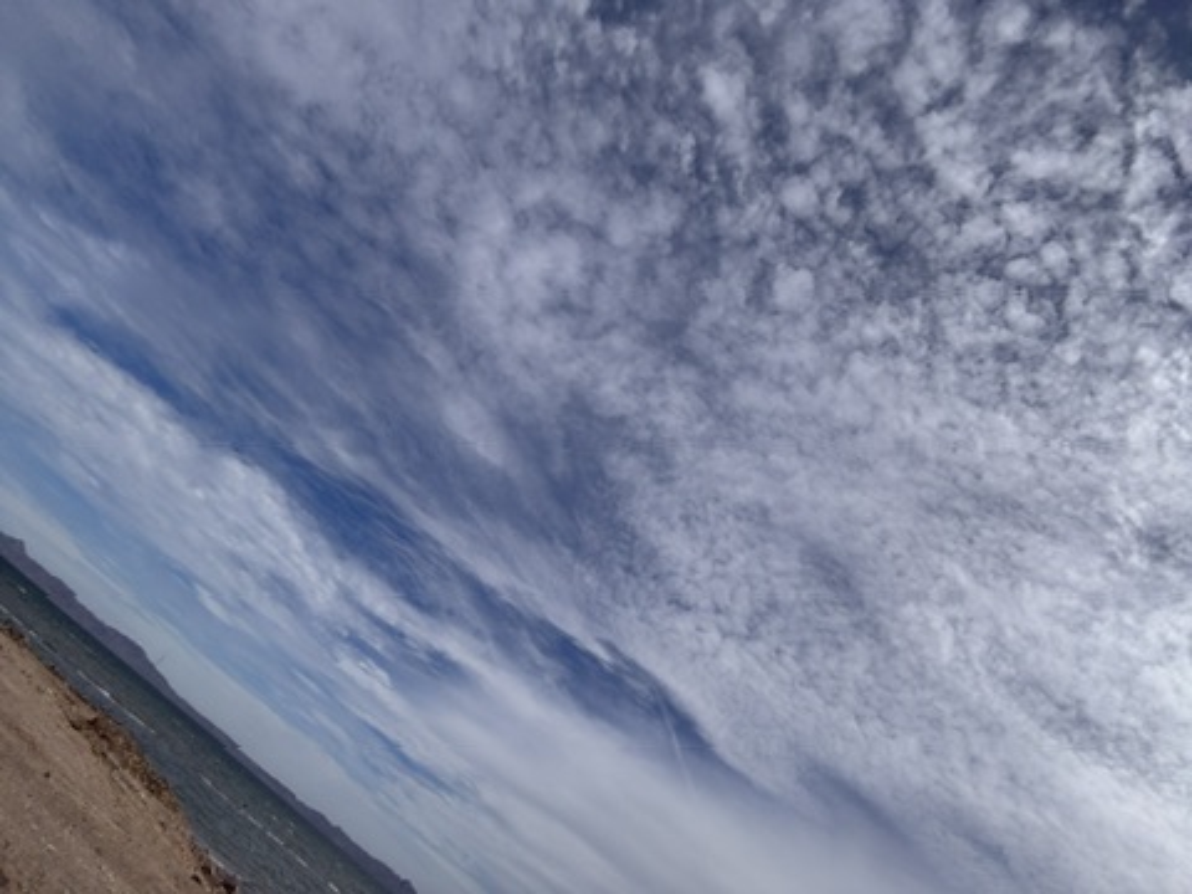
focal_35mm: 23
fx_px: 792
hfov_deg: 73.9
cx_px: 596
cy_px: 447
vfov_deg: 58.9
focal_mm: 2.69
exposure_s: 1/5348
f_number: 1.9
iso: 25
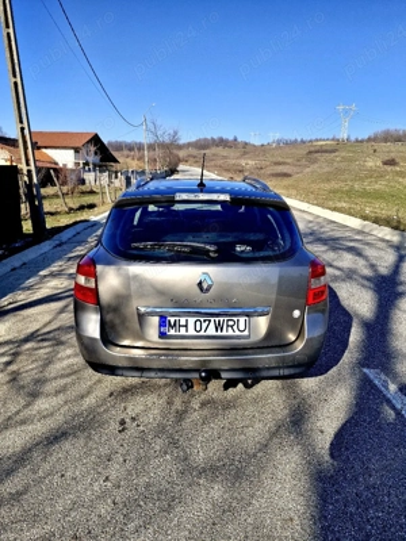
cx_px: 203
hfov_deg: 58.9
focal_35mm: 23
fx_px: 360
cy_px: 270
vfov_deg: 73.9
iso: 50
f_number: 1.8
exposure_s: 1/1429
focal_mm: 5.54
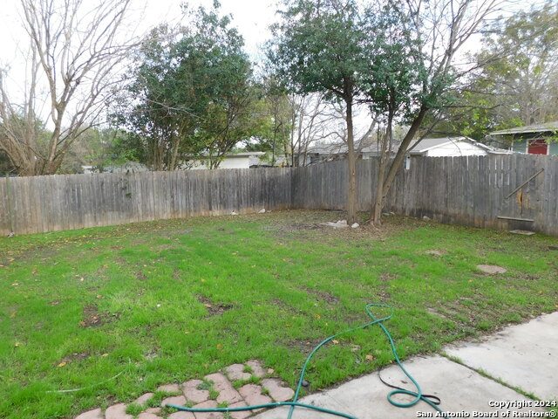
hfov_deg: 73.9
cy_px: 210
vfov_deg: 58.9
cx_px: 279
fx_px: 371
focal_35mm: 23
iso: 125
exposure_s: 1/200
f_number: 3
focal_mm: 4
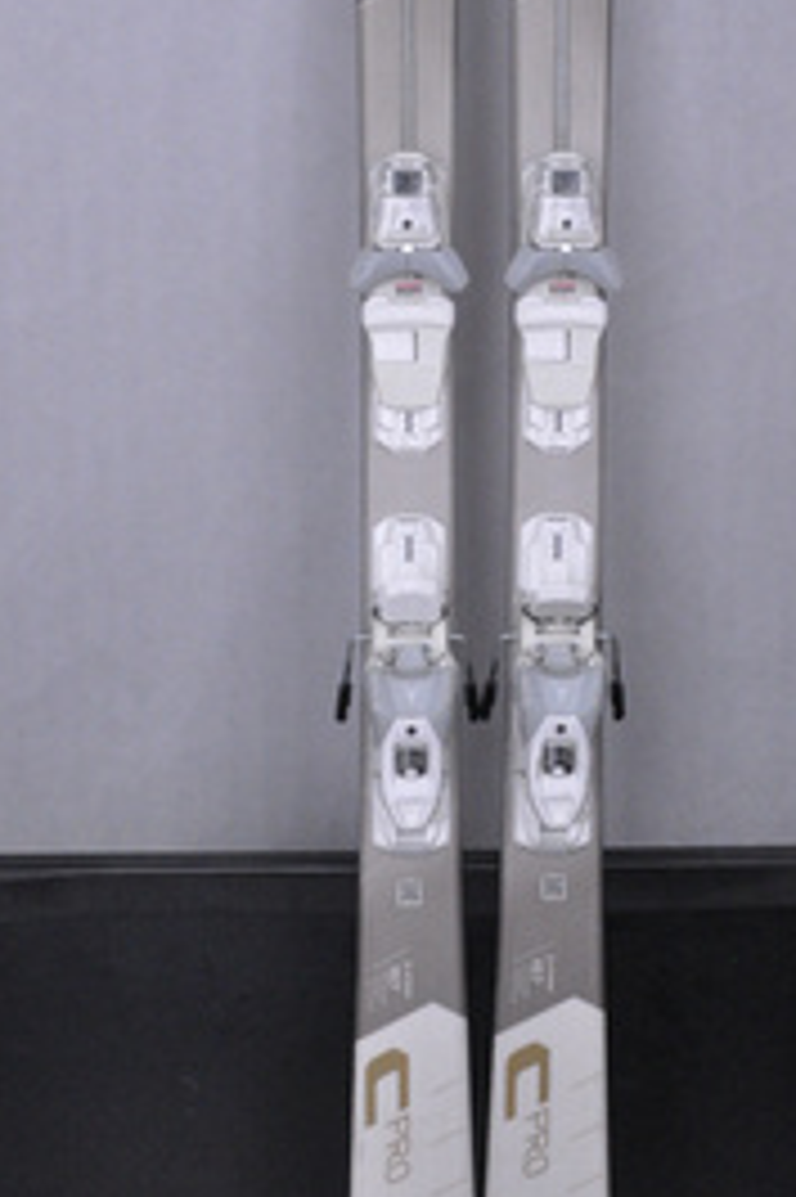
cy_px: 320
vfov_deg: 30.1
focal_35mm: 66
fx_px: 2192
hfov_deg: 20.6
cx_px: 474
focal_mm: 26
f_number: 9.5
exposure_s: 1/125
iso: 3200
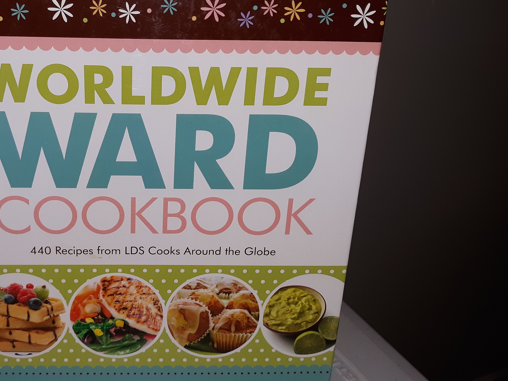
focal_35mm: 40
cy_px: 176
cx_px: 155
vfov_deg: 35.9
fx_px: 587
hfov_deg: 45.8
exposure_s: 1/120
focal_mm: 3.7
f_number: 1.7
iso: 40
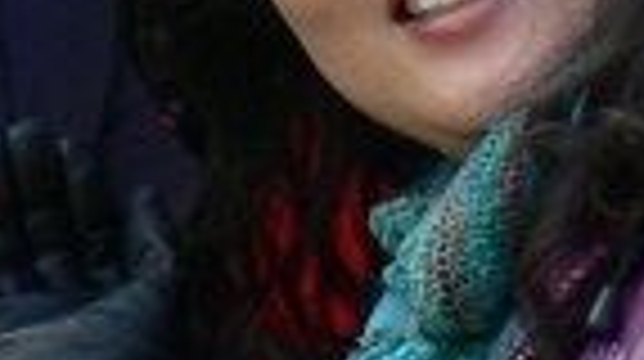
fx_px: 4570
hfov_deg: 7.7
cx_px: -662
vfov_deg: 4.5
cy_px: -227
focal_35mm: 268
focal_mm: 9.6
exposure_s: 1/125
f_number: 4.5
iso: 80
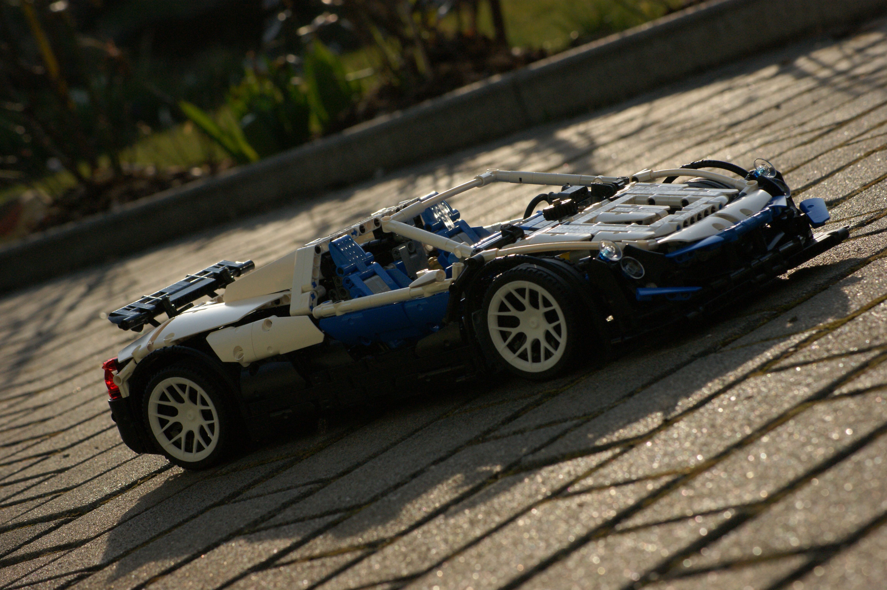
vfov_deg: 10.1
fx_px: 3324
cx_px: 444
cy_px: 295
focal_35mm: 135
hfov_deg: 15.2
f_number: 9
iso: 400
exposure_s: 1/800
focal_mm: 90
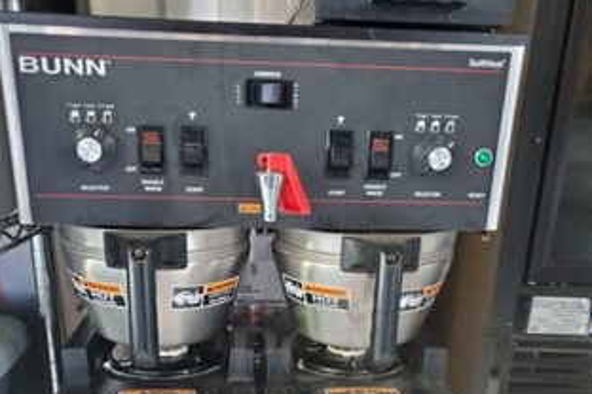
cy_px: 352
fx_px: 608
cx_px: 300
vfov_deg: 34.0
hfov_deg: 51.9
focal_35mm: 37
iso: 640
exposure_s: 1/40
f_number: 1.5
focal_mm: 4.3
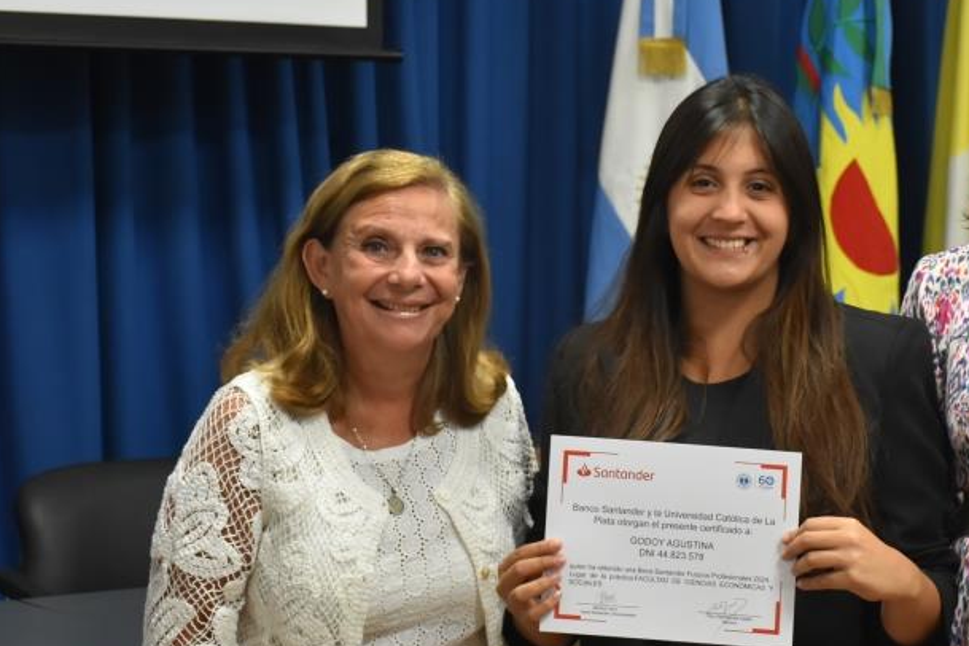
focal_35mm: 106
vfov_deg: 12.9
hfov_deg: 19.1
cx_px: 783
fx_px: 2853
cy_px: 343
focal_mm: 42
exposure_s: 1/100
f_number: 5
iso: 1600
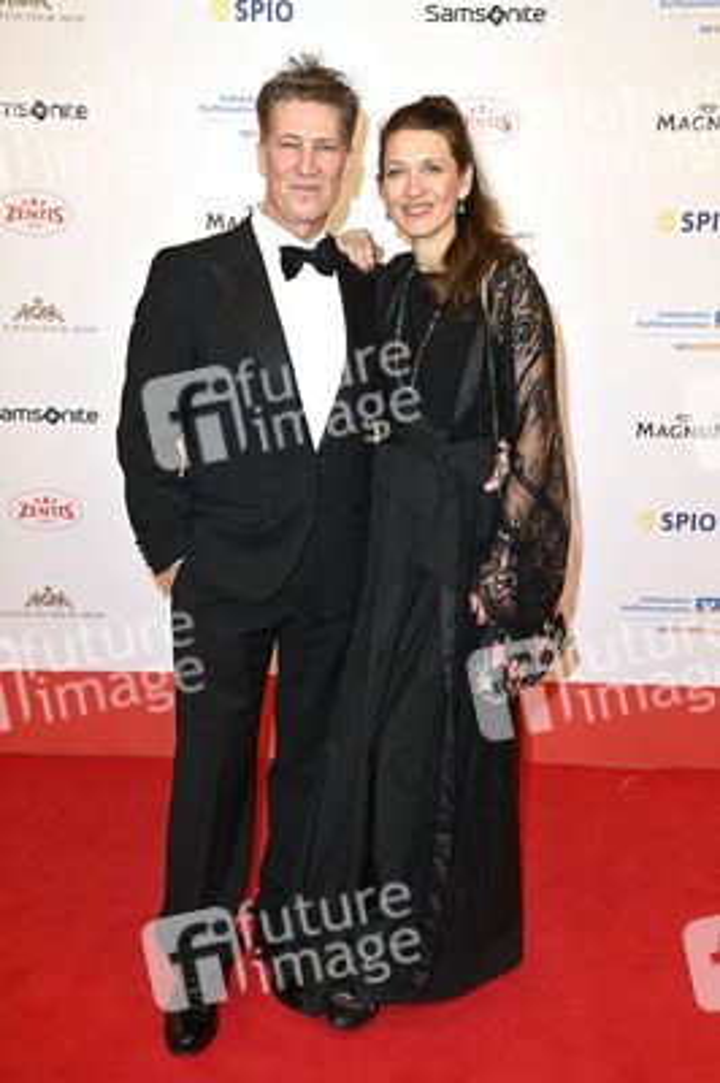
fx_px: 1382
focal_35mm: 46
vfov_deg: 42.8
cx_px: 360
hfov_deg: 29.2
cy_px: 542
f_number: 7.1
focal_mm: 46
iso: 640
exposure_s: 1/200
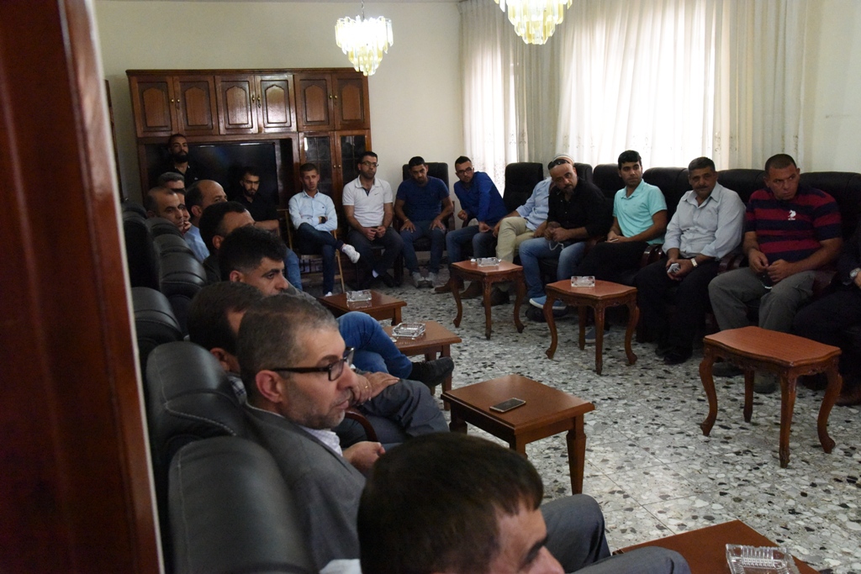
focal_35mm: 32
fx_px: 765
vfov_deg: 41.1
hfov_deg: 58.7
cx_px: 430
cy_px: 287
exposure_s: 1/200
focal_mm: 32
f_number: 7.1
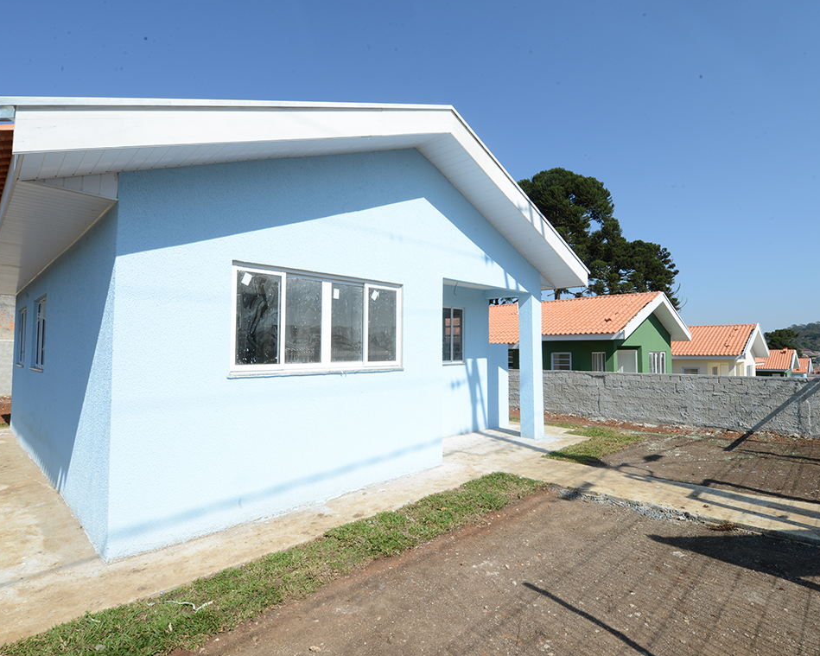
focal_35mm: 19
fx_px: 461
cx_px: 465
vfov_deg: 70.8
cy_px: 328
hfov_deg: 82.8
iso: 160
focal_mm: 16
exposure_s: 1/60
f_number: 18
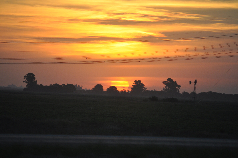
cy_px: 79
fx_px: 1882
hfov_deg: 7.2
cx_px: 119
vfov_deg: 4.8
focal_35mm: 285
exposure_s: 1/400
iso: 400
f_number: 5.6
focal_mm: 190
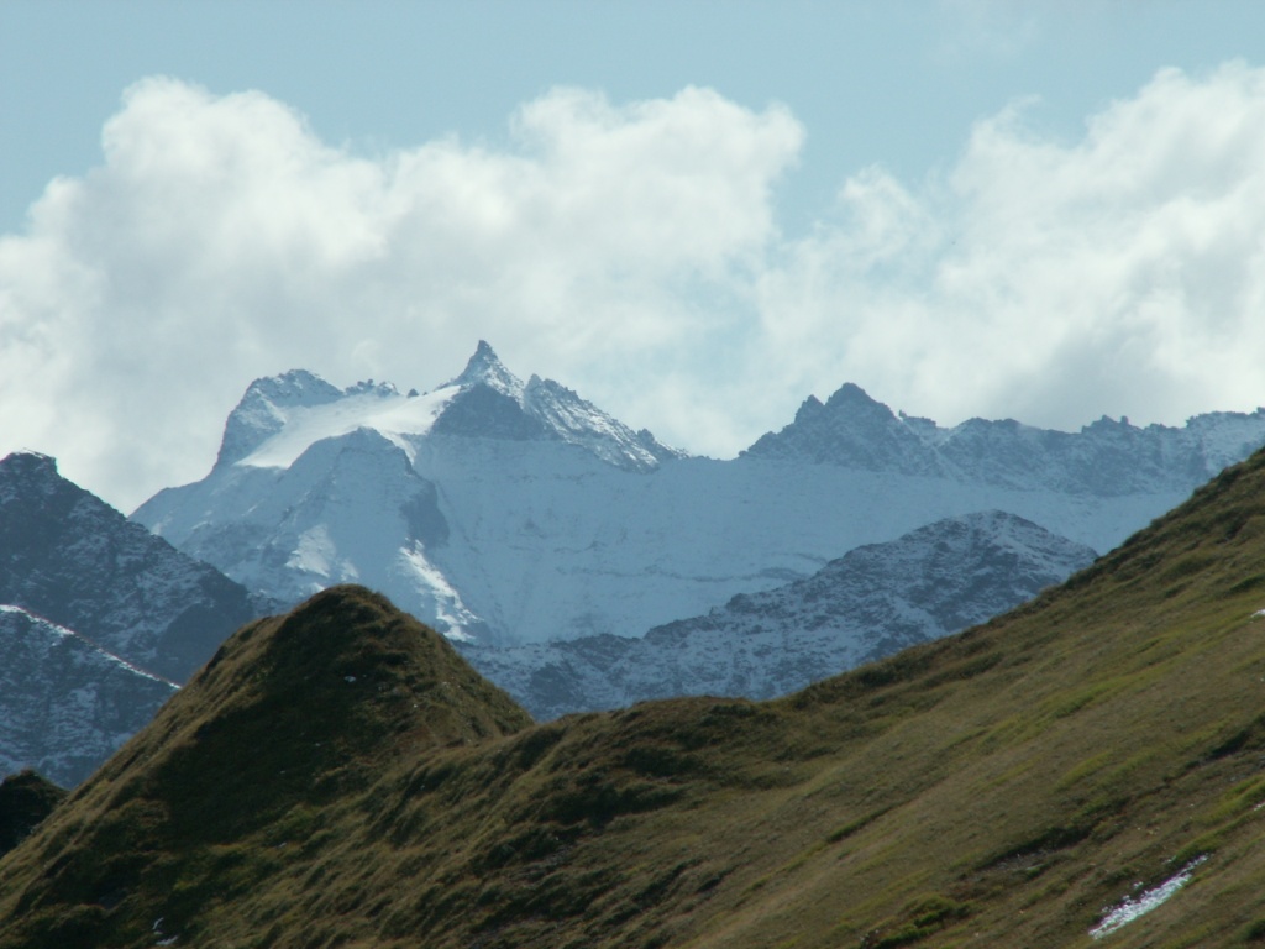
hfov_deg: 6.3
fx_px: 11438
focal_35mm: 313
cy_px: 474
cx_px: 632
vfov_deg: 4.7
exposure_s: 1/400
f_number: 8
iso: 50
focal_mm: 51.9
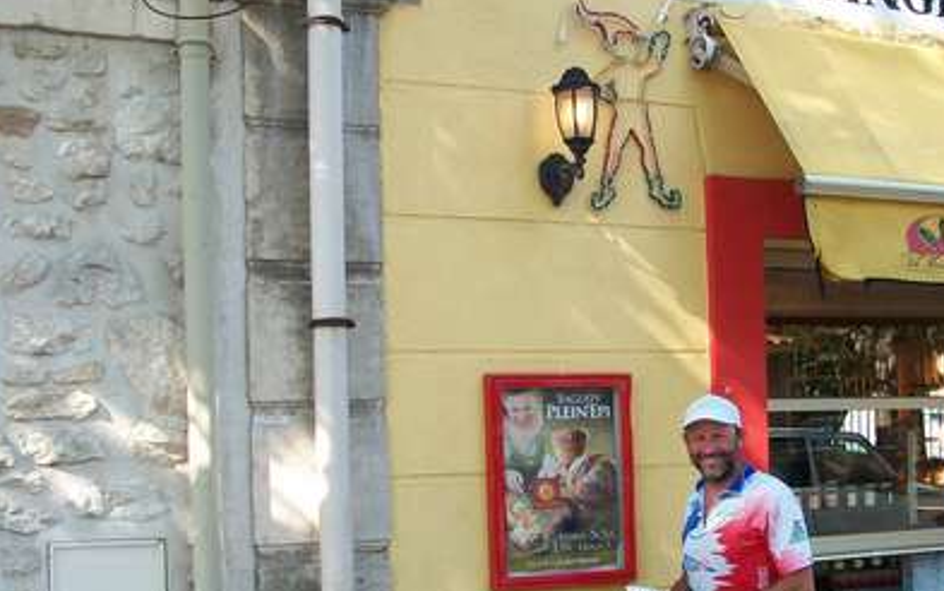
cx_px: 581
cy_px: 456
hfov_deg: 36.7
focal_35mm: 55
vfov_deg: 23.3
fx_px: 1416
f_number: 2.8
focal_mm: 5.7
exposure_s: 1/125
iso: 80
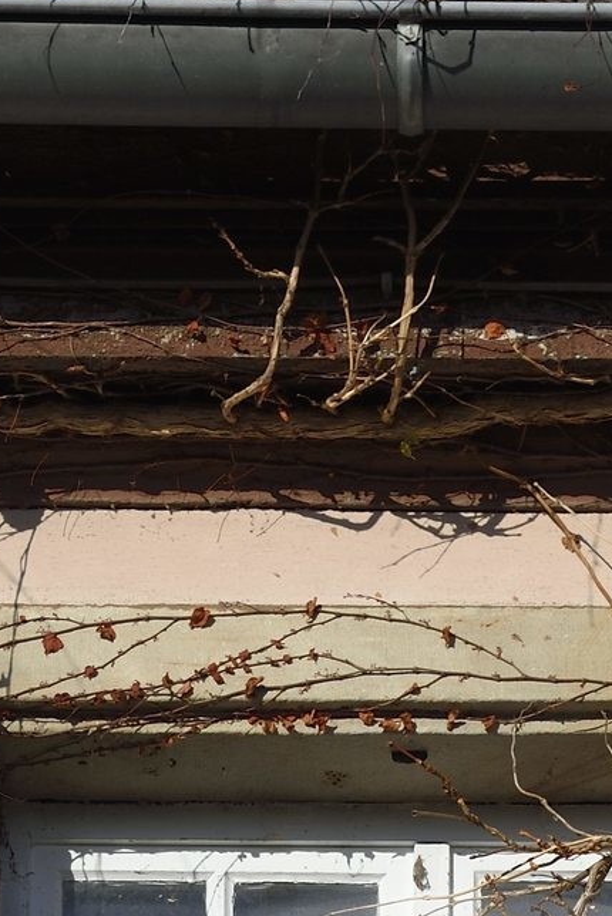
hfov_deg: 6.4
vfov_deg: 9.2
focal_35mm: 216
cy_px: 1555
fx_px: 5502
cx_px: 457
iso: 200
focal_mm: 58
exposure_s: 1/500
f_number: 9
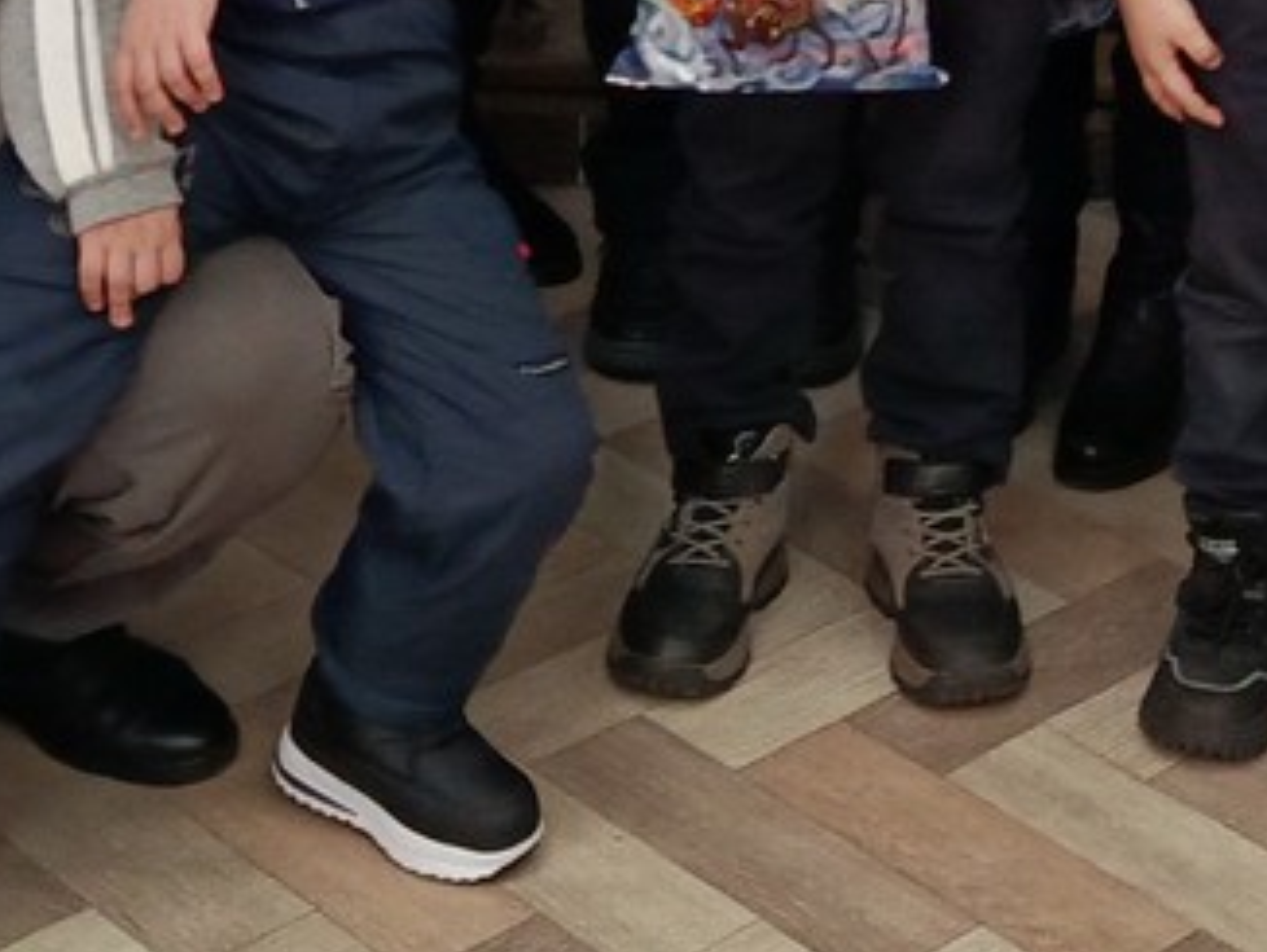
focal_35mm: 106
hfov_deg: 18.2
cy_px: -649
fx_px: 3883
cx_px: 1158
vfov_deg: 12.9
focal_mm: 5.24
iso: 588
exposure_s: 1/50
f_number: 1.7
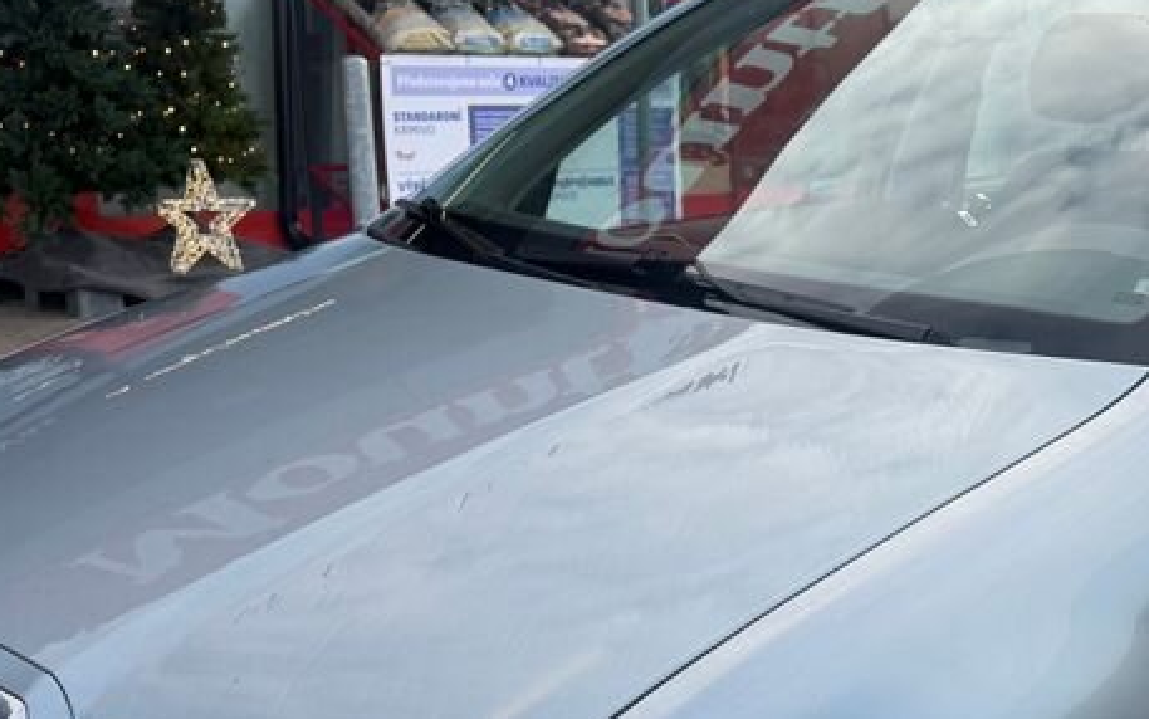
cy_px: 654
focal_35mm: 57
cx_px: 870
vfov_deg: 22.2
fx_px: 1786
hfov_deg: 34.9
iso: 80
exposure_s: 1/1122
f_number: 1.78
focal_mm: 6.76
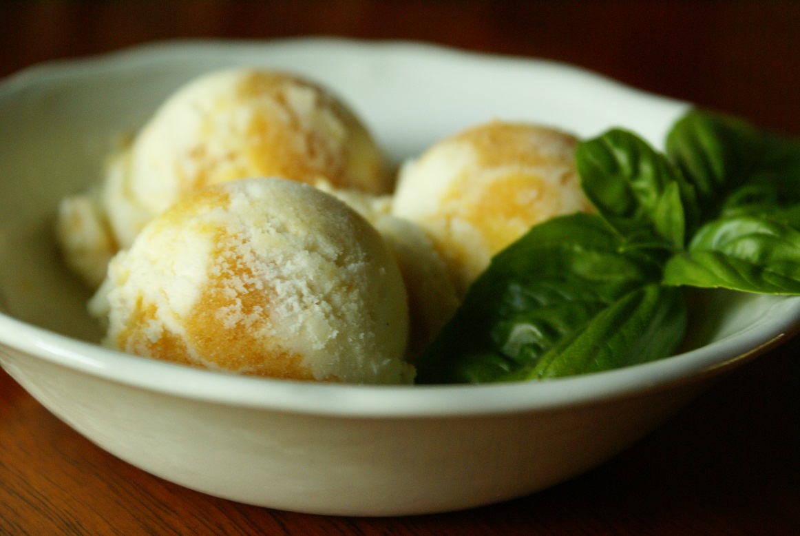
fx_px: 1836
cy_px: 268
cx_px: 400
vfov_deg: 16.6
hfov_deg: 24.6
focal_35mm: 82
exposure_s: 1/15
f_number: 5.6
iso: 400
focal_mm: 55
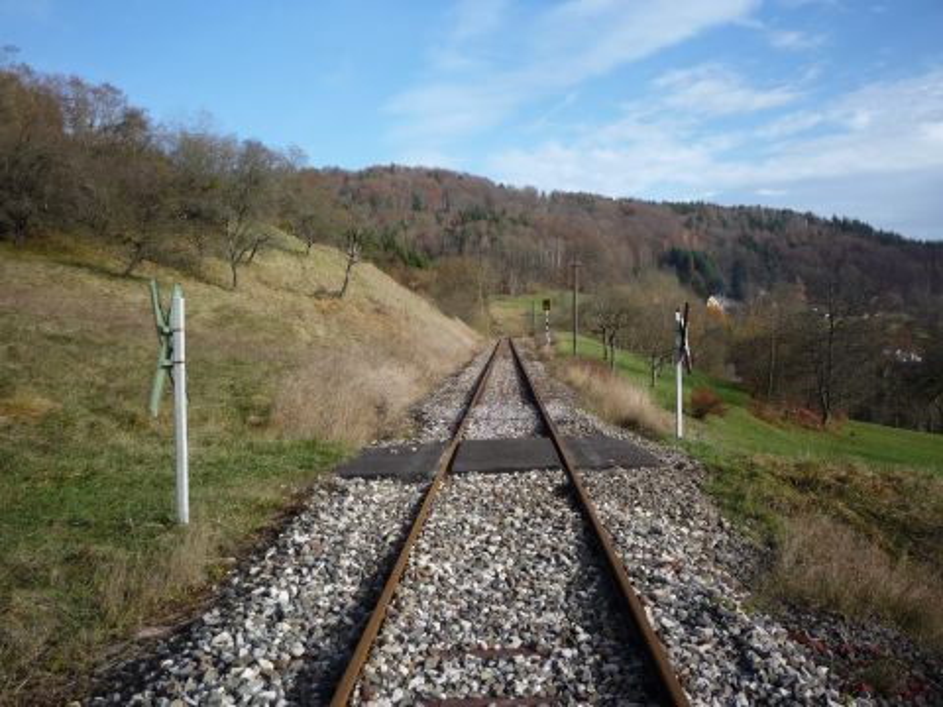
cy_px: 354
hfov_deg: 56.8
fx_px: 872
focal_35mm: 32
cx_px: 472
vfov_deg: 44.2
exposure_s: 1/400
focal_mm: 5.2
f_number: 4.5
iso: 100
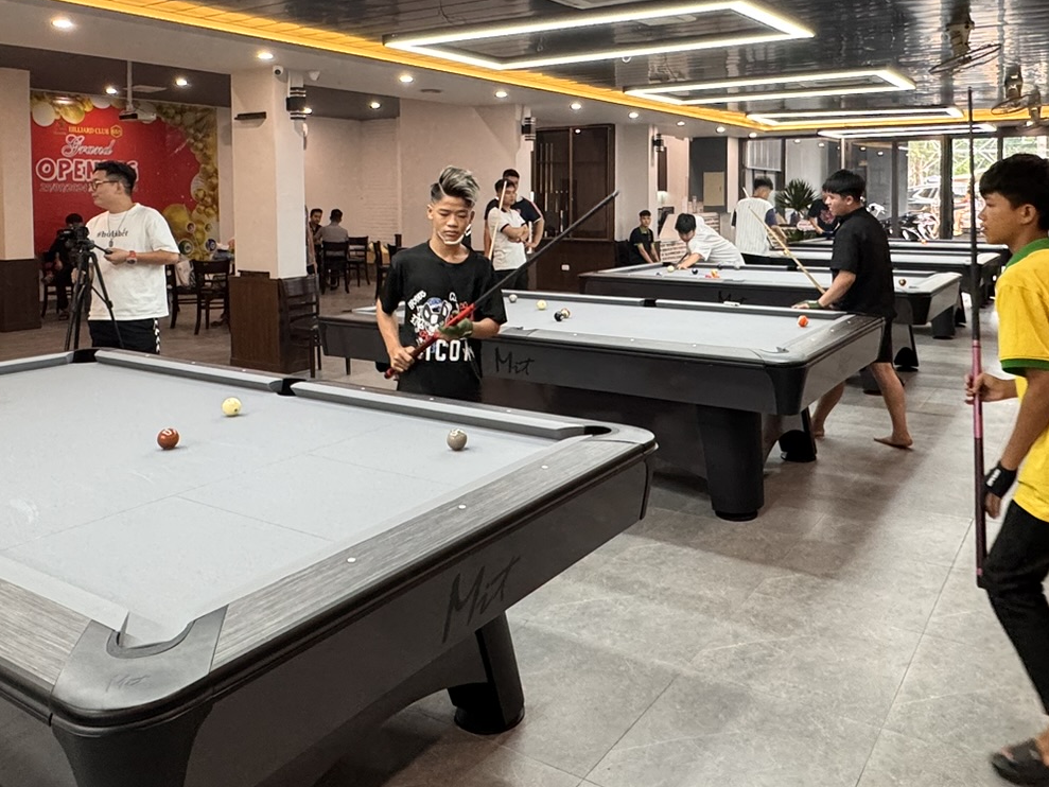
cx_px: 594
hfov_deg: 61.4
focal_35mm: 29
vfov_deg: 47.0
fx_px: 879
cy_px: 227
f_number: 2.2
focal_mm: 2.22
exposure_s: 1/100
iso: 250
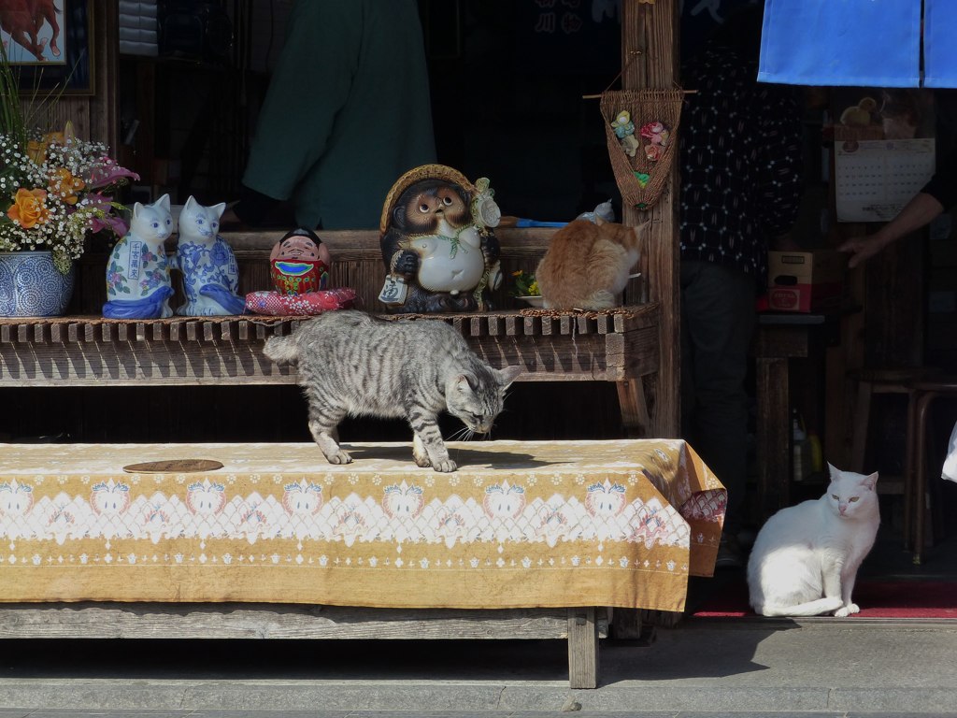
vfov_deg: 11.8
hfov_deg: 15.6
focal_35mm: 126
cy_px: 359
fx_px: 3483
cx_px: 478
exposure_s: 1/640
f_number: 4
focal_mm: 22.6
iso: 160
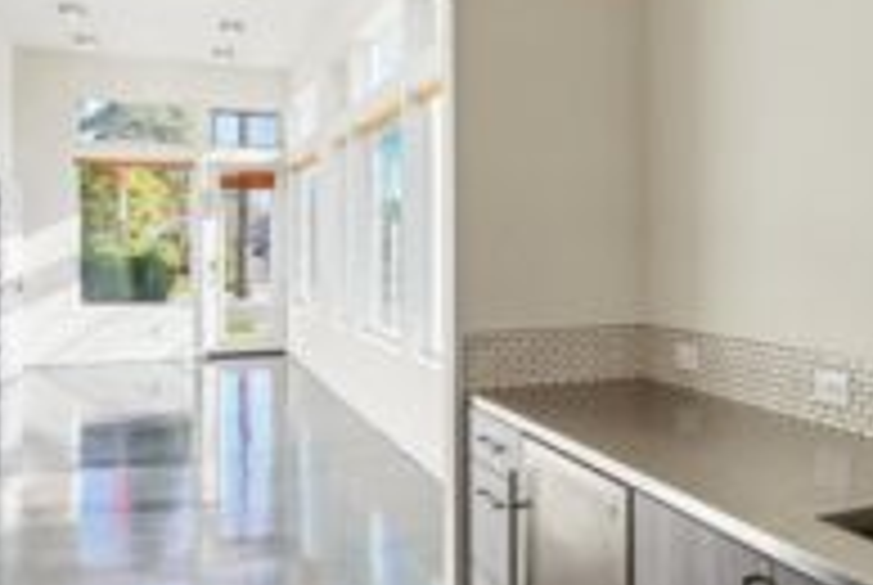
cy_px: 250
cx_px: 598
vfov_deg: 37.9
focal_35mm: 35
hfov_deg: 53.0
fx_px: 850
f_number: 8
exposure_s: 1/125
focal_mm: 17
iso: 400
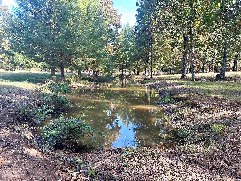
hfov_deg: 67.3
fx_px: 181
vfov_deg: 53.1
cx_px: 120
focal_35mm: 26
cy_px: 90
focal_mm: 5.7
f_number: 1.5
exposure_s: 1/175
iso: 40
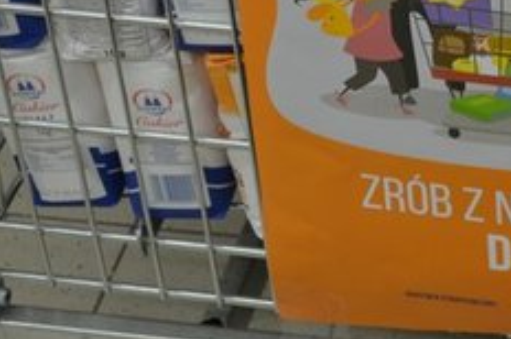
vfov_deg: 8.1
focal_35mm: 168
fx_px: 2381
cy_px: -25
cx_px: 643
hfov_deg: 11.9
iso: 560
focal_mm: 40
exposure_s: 1/60
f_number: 5.3
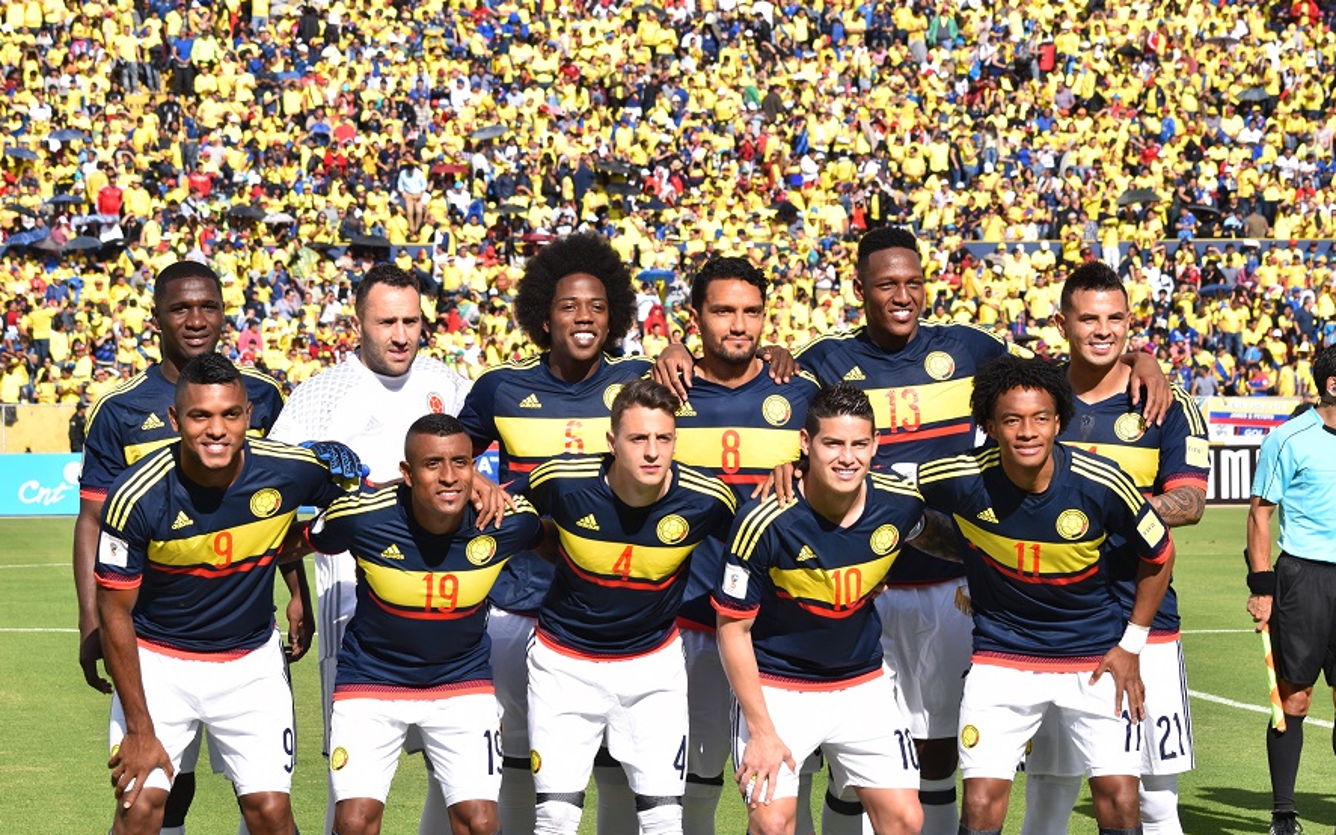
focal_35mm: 132
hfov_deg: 15.8
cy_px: 430
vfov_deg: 9.9
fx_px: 4807
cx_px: 666
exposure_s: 1/400
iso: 200
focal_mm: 86
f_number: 10
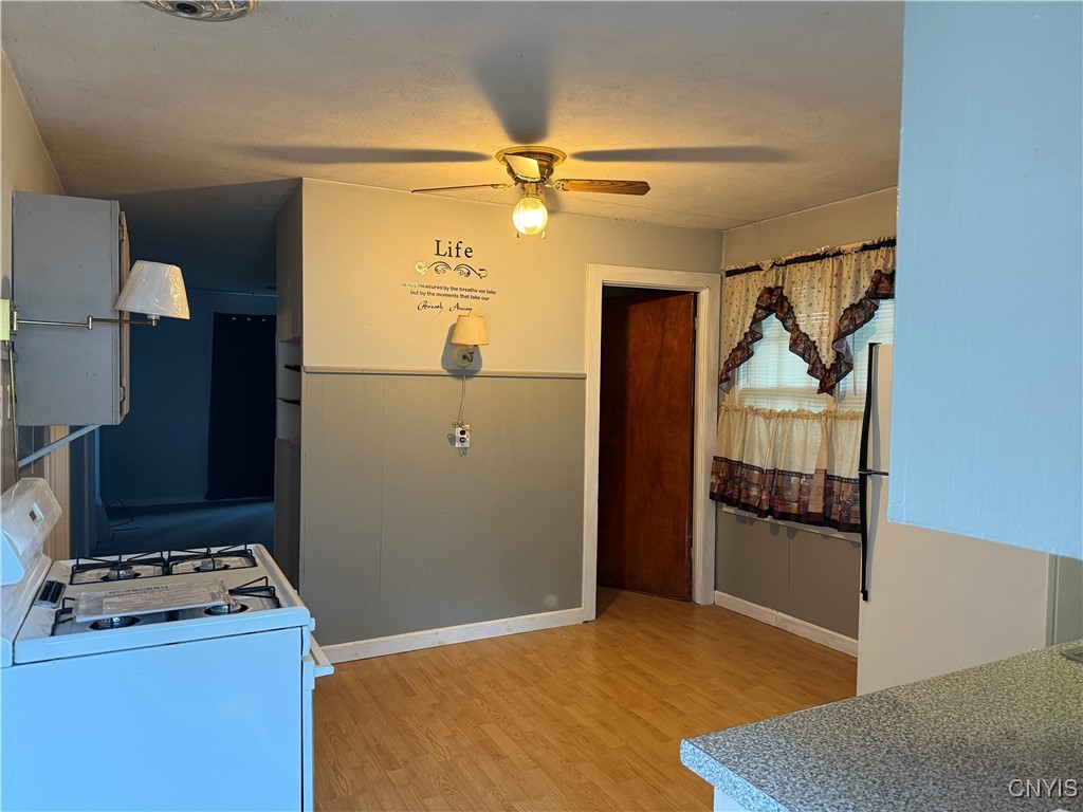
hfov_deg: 71.6
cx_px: 542
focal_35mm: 24
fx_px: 751
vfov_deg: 56.8
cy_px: 406
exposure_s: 1/60
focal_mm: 6.76
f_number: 1.78
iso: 320
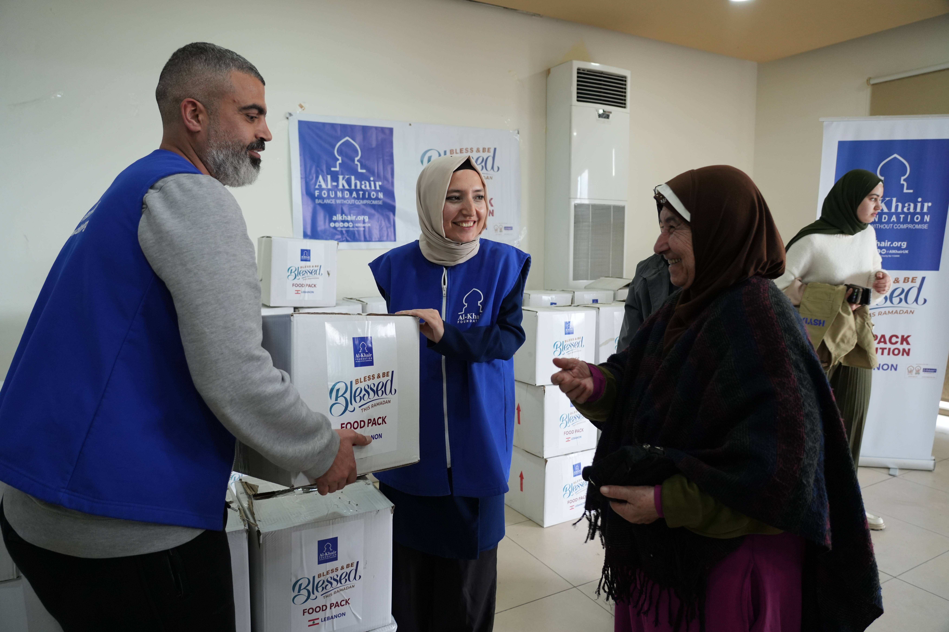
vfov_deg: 53.1
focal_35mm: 24
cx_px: 474
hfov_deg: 73.7
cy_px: 316
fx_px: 633
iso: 1250
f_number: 4
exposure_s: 1/200
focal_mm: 24
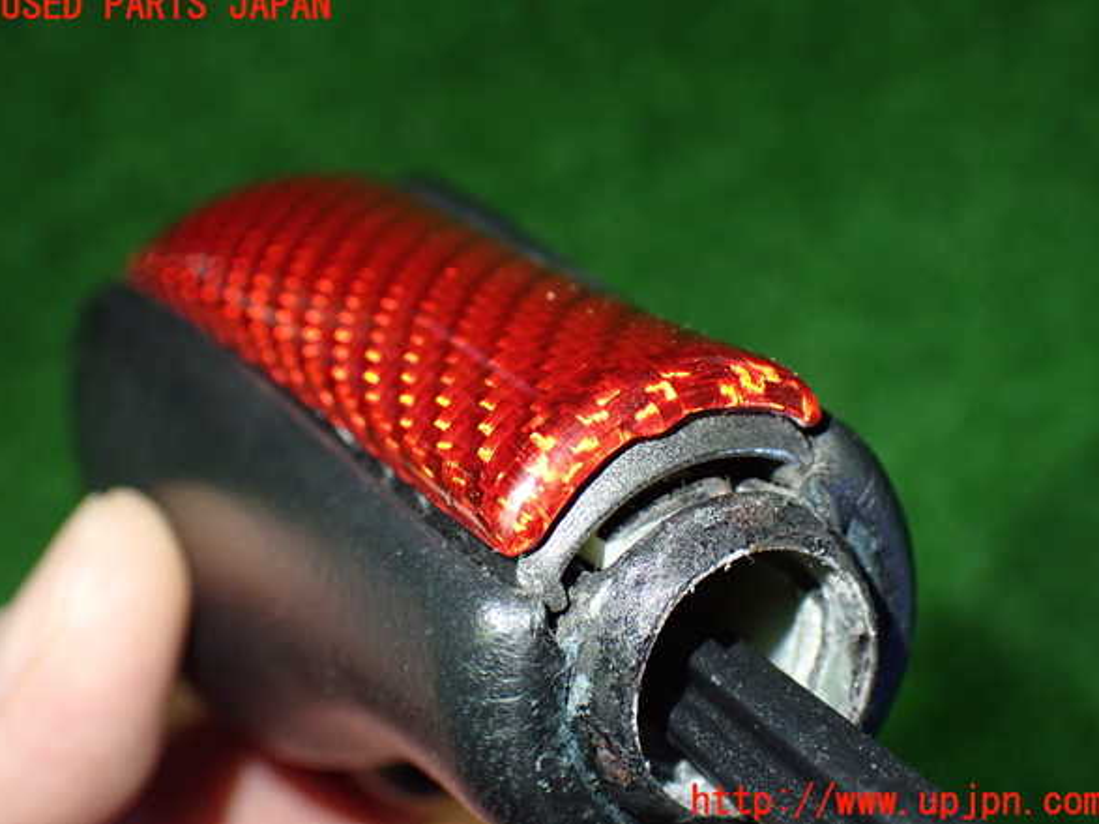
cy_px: 405
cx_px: 552
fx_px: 1428
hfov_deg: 42.1
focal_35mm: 45
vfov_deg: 32.2
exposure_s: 1/40
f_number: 2.9
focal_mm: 7.84
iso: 800
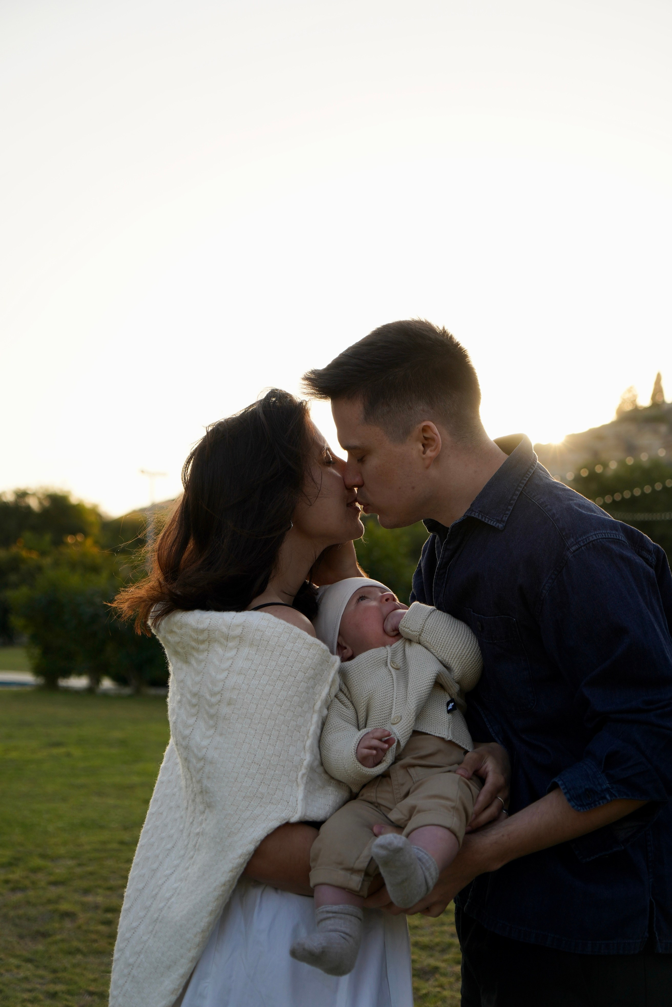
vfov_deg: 38.2
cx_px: 336
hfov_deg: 26.0
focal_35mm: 52
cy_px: 504
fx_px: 1456
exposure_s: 1/640
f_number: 4
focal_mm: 52
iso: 200
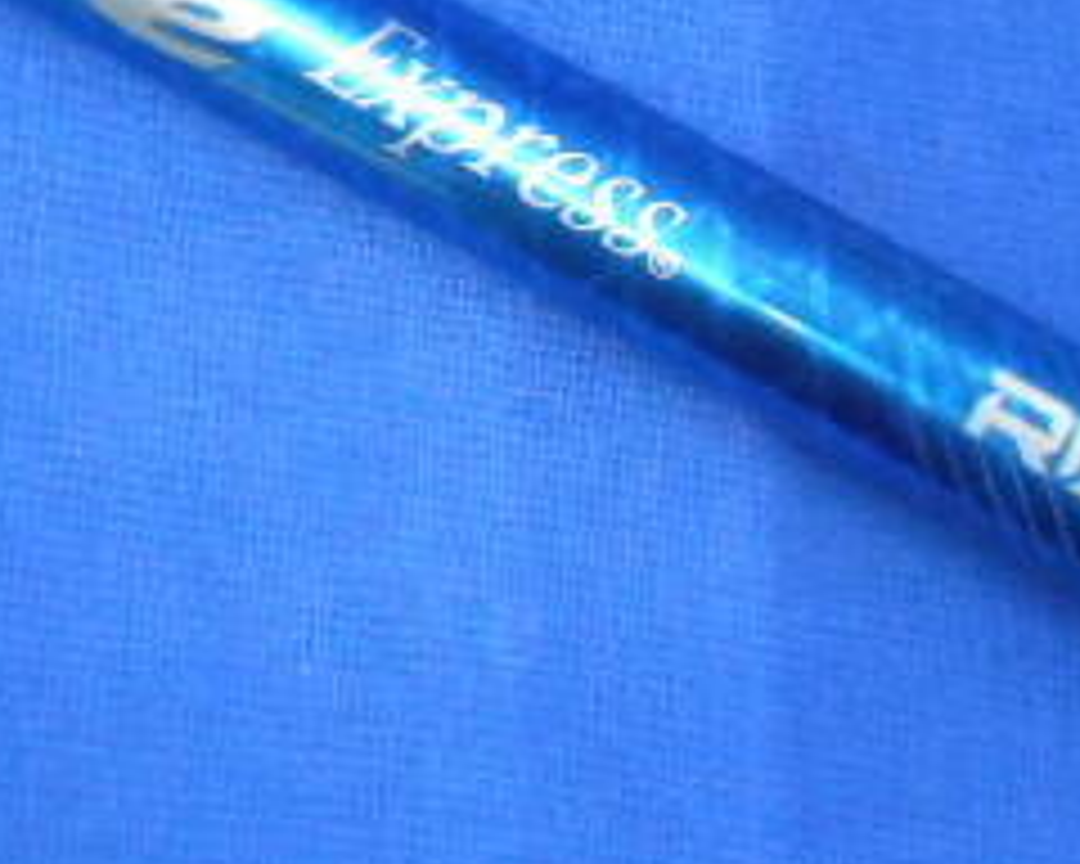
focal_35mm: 78
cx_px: 621
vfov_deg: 19.5
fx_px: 2493
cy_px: 171
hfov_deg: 24.4
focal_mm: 5.1
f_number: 3.4
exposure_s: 1/80
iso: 800
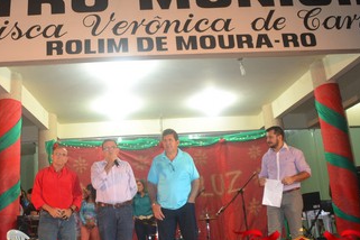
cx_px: 133
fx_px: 420
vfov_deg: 31.9
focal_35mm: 42
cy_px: 132
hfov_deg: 46.0
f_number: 3.5
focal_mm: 20
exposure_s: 1/60
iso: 1400
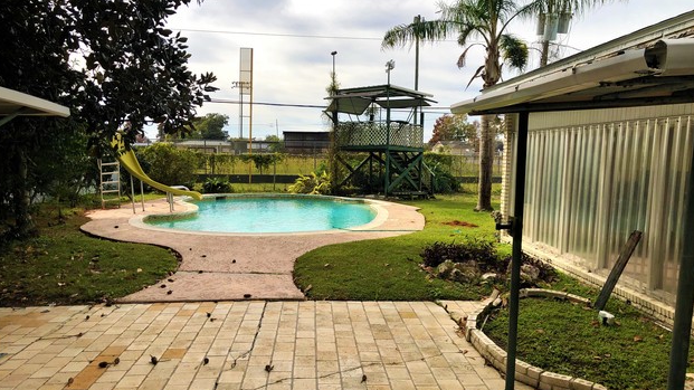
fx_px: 570
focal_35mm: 31
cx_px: 347
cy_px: 224
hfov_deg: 62.6
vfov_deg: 37.7
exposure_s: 1/1517
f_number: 1.8
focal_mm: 3.99
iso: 20
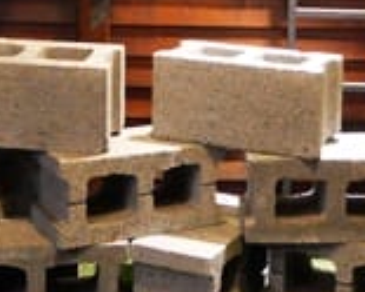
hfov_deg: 19.0
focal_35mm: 101
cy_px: -111
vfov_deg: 14.5
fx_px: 1091
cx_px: 201
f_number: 3.5
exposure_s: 1/60
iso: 1600
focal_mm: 12
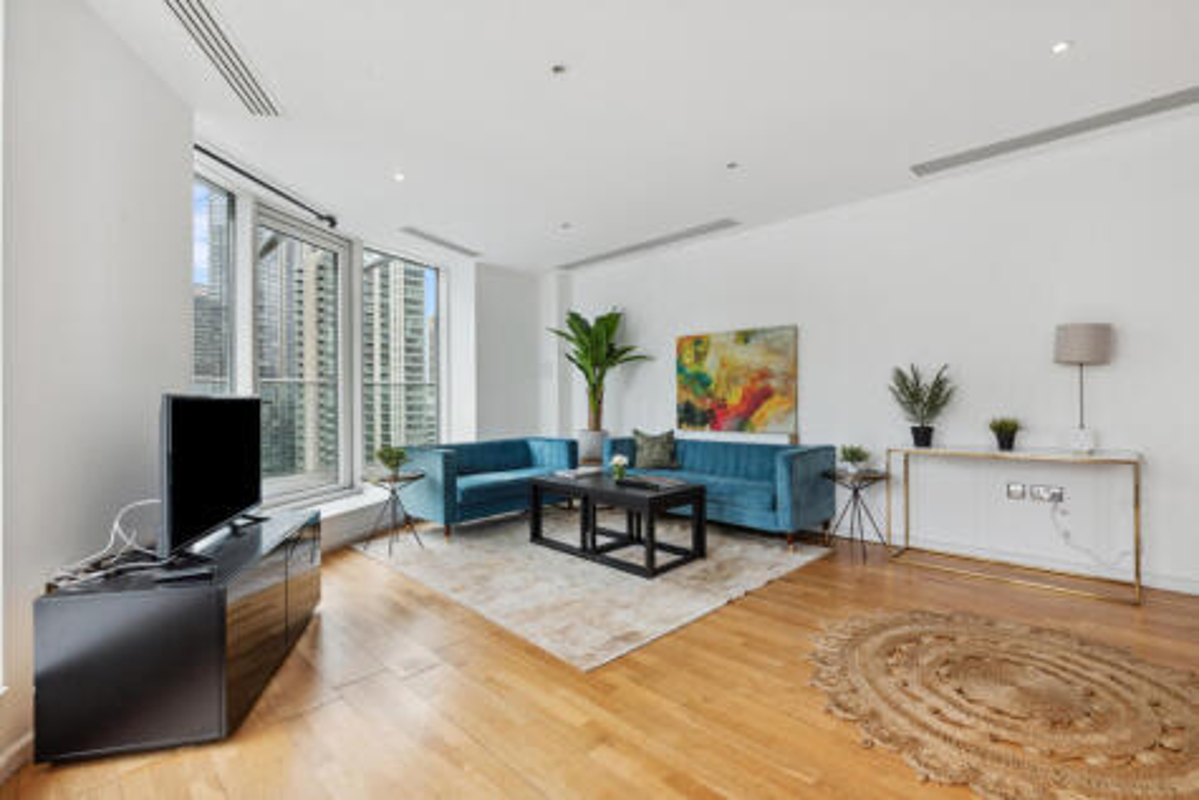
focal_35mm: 16
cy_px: 400
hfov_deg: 96.7
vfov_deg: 73.8
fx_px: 533
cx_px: 600
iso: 400
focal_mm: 16
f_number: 11
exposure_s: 1/40
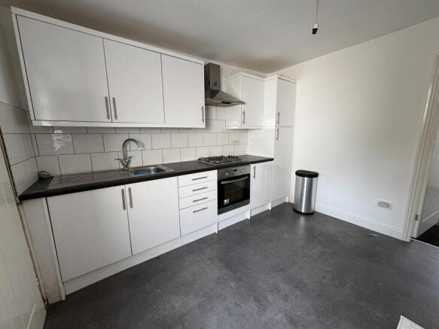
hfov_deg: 102.1
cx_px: 220
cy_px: 164
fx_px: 178
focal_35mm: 14
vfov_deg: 85.7
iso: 160
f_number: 2.2
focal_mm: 2.22
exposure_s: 1/99
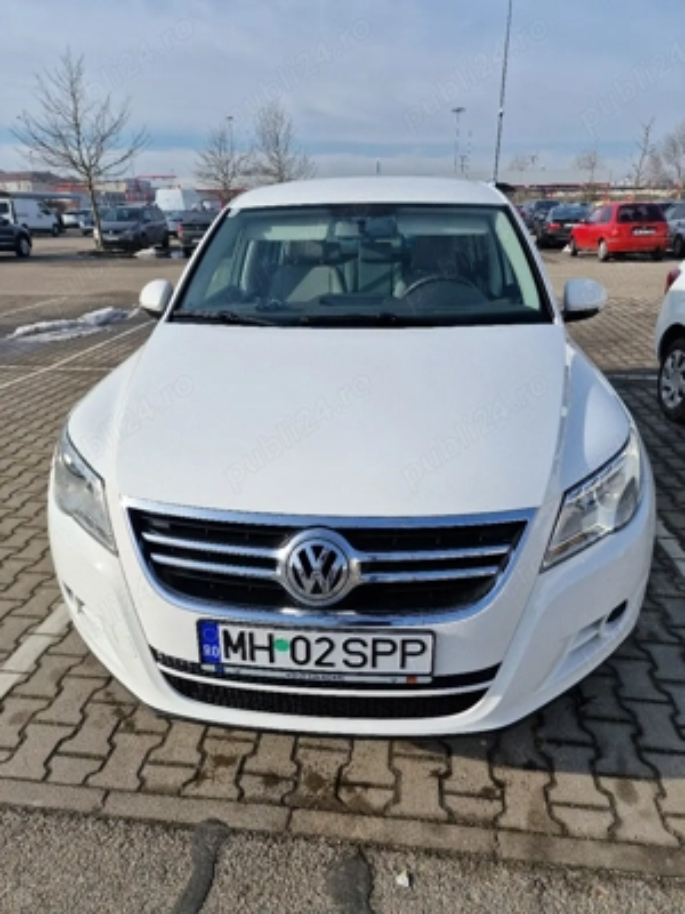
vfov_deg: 73.9
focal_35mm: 23
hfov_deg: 58.9
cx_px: 342
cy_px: 457
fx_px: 607
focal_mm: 6.4
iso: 50
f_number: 1.8
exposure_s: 1/1667
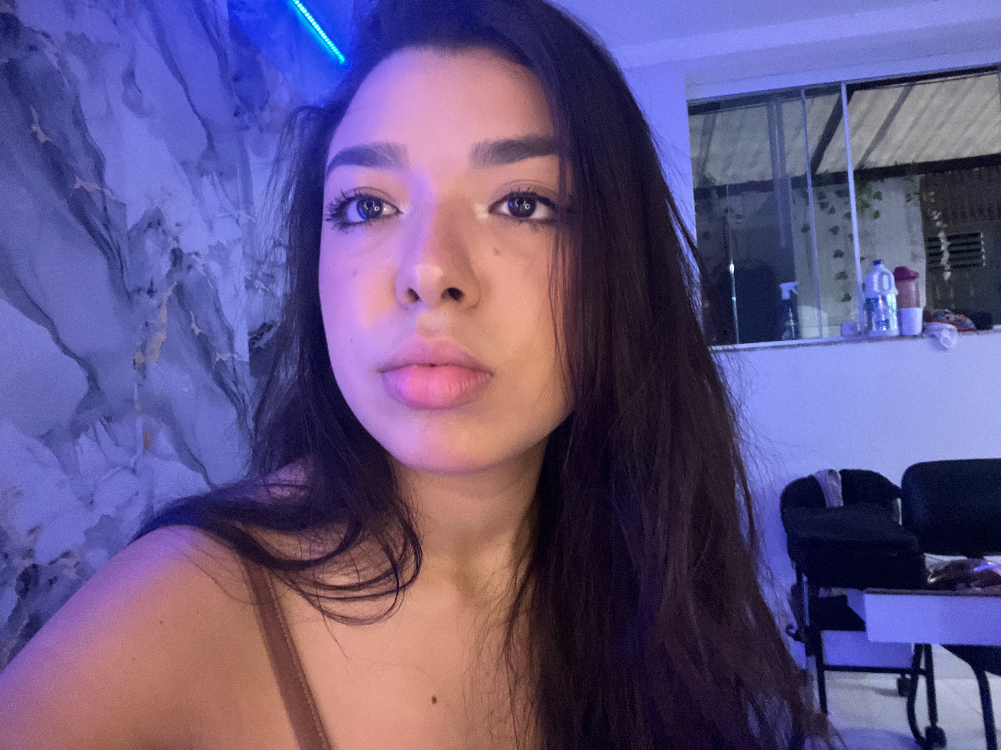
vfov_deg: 58.9
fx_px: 665
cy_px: 375
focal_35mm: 23
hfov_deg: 73.9
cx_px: 500
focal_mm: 2.71
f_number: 2.2
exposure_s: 1/24
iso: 640
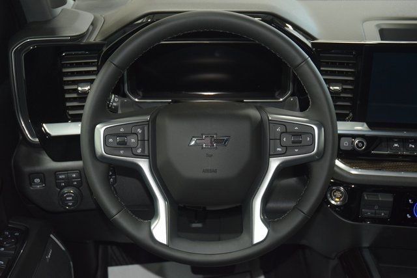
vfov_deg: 29.0
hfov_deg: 42.3
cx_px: 208
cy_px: 139
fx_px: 539
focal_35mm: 46
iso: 1800
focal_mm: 31
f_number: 4
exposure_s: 1/40
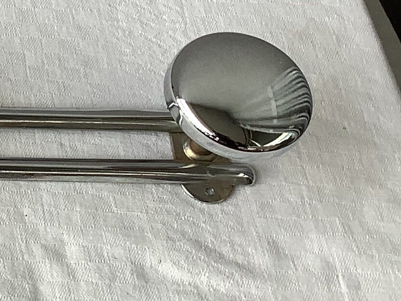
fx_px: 1413
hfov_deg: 14.2
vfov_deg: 12.1
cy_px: 45
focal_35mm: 122
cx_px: -329
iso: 32
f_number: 2.4
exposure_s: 1/100
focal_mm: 3.3
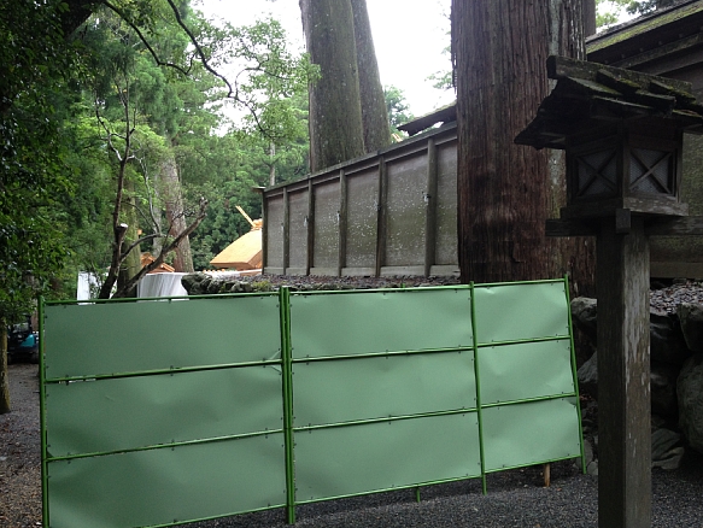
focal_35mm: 36
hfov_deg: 51.3
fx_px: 732
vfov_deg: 39.7
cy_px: 258
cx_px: 347
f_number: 2.4
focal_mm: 4.28
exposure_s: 1/20
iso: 64
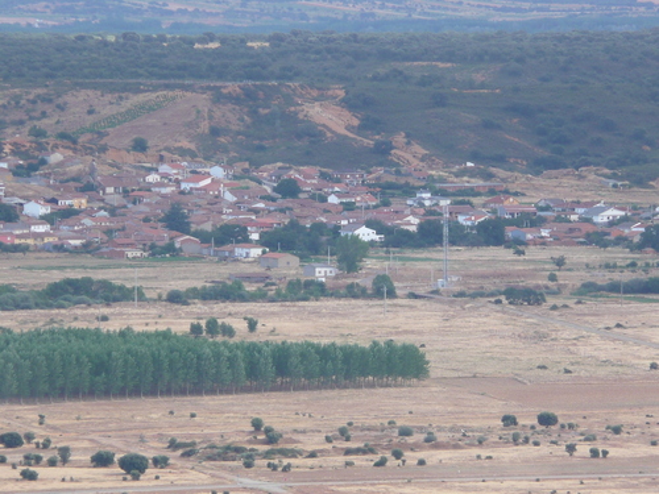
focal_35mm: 420
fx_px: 7996
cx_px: 330
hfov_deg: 4.7
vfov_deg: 3.5
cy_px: 247
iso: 100
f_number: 4.9
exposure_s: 1/125
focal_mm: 46
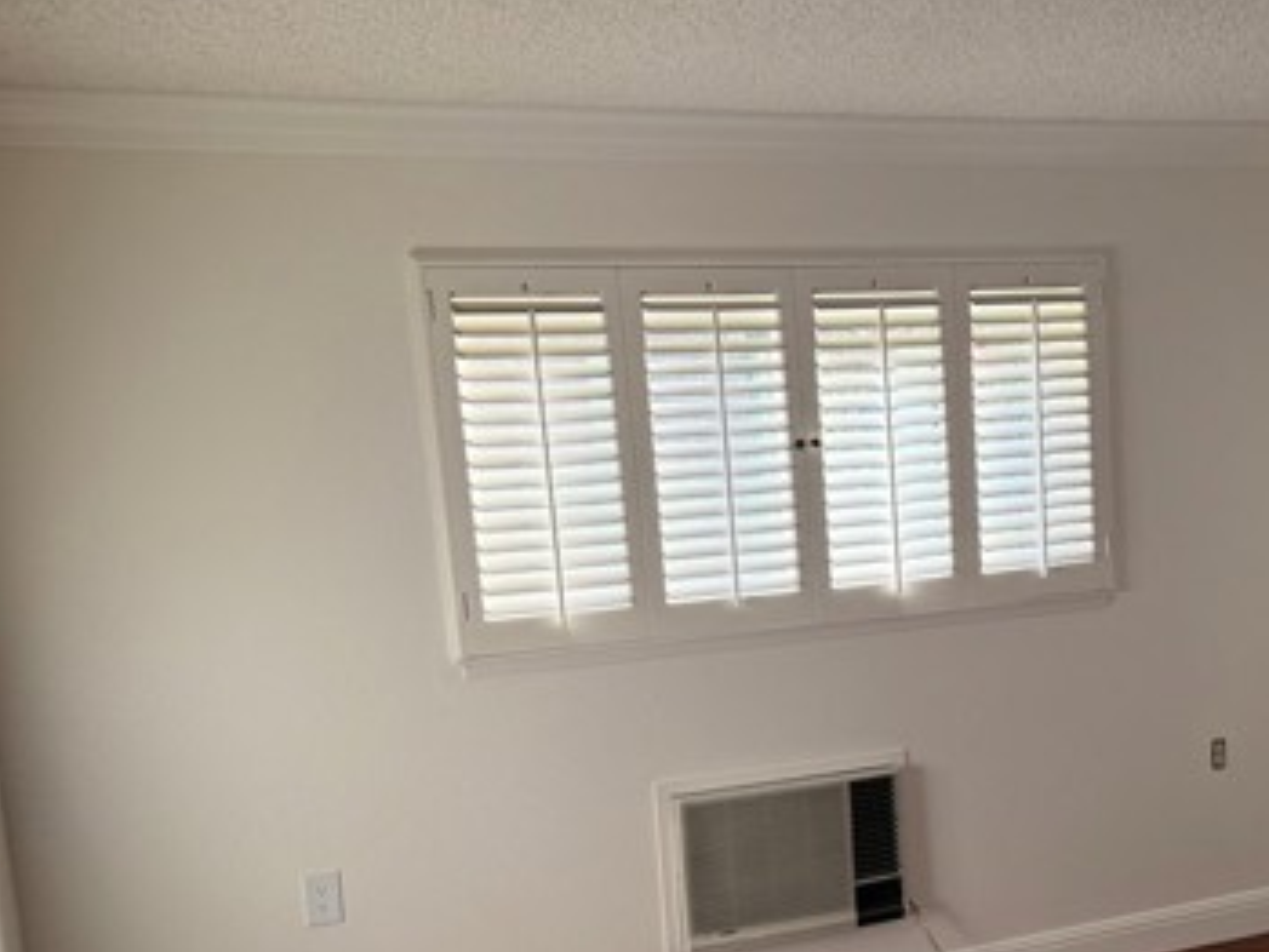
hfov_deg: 41.8
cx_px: 927
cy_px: 694
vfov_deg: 32.4
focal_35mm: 44
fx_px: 1614
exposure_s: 1/194
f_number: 1.78
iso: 125
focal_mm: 6.76
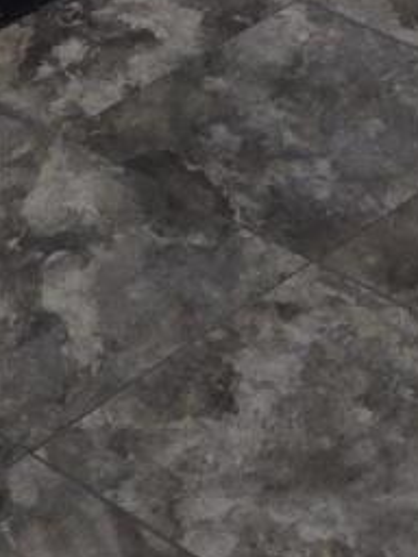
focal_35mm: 180
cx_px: 235
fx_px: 2898
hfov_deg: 8.2
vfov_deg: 8.8
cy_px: -1190
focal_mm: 5.4
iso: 100
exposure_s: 1/40
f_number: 1.8
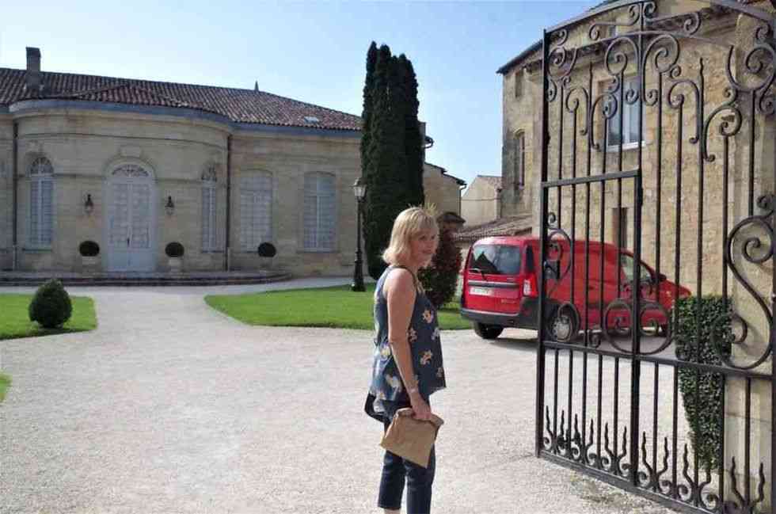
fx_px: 731
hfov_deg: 55.9
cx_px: 388
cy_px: 257
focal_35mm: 34
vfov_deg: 38.7
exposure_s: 1/6000
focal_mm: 23.13
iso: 3200
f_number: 10
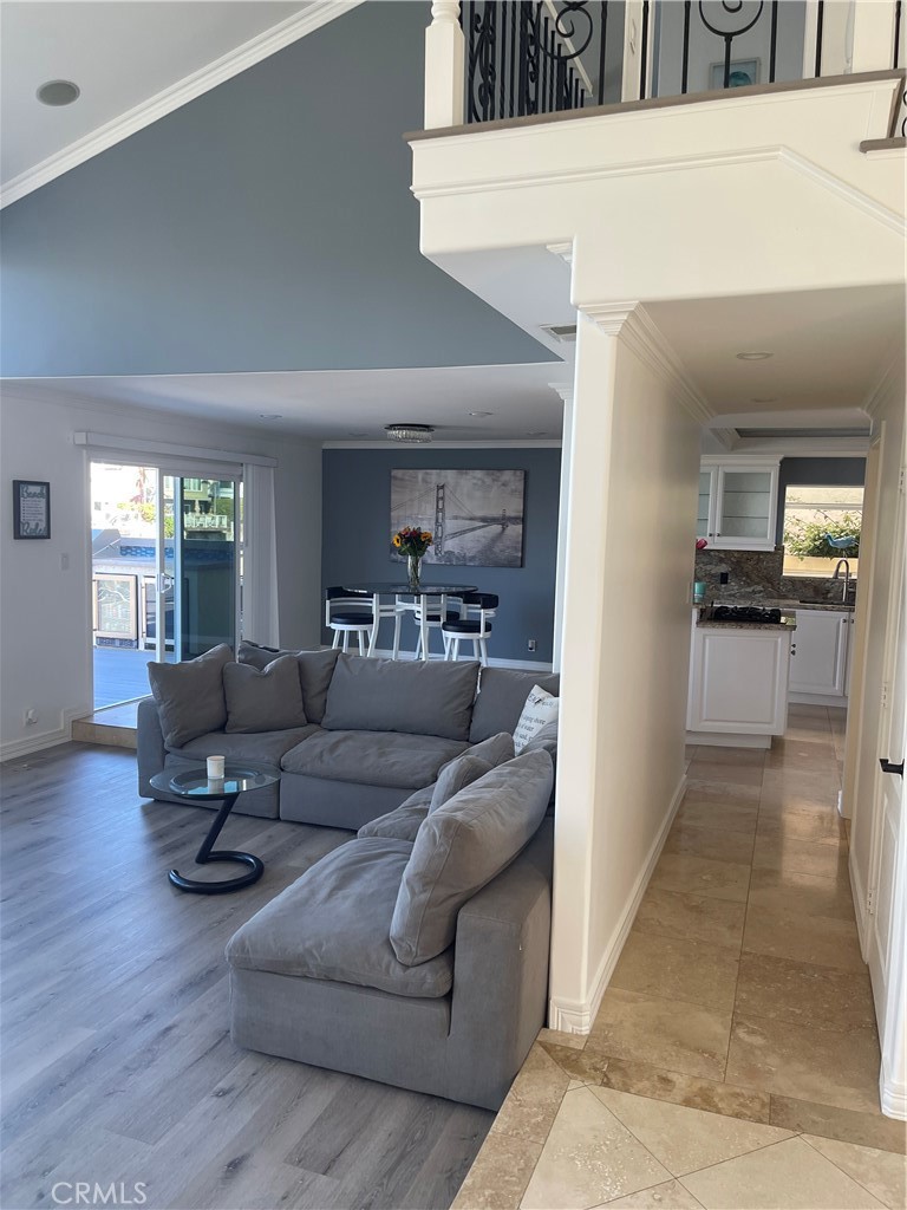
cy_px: 605
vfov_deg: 69.4
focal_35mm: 25
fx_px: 873
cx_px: 454
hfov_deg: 54.9
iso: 64
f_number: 1.6
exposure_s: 1/120
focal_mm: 5.1
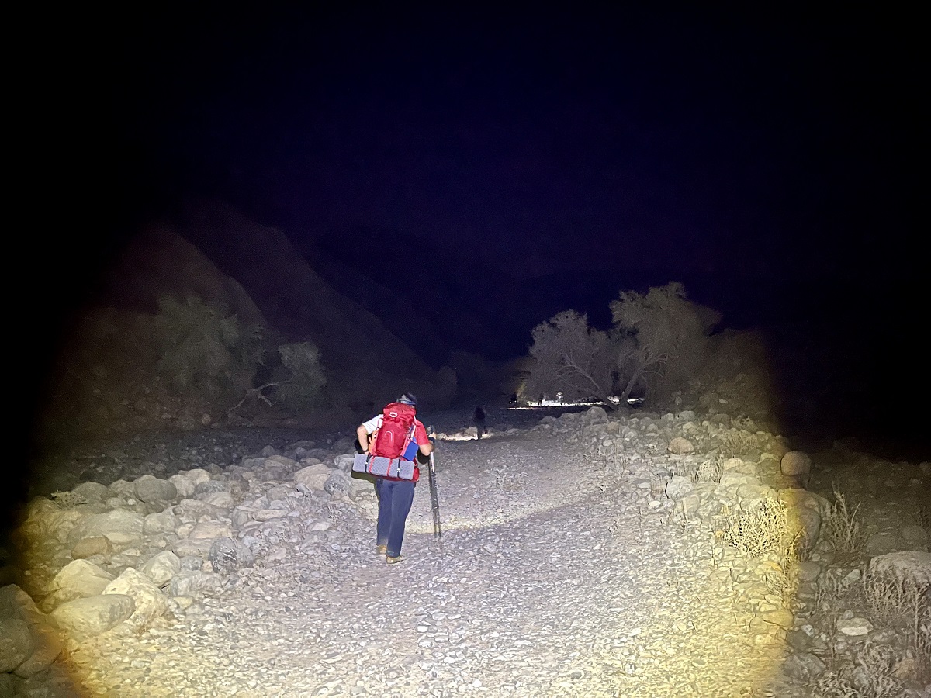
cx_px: 466
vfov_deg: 53.1
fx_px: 699
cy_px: 349
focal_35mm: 26
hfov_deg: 67.3
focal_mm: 5.1
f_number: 1.6
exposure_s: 1/15
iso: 1250
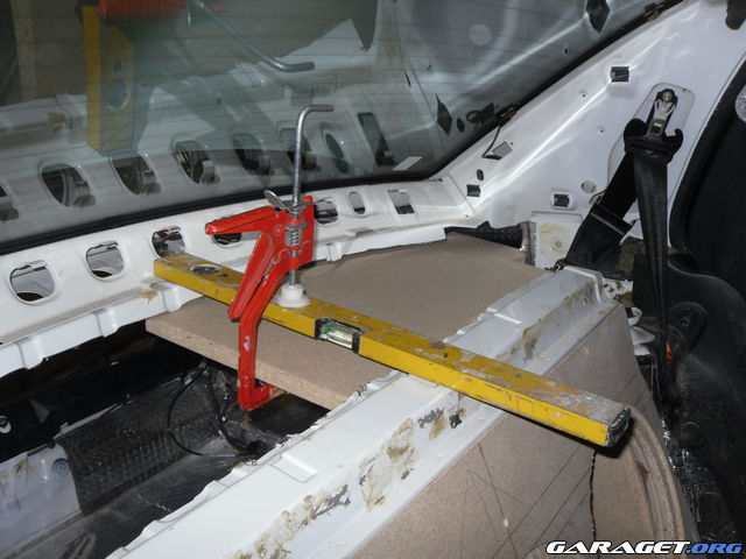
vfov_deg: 40.7
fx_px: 754
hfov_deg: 52.6
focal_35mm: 35
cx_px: 373
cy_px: 280
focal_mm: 6.3
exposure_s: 1/45
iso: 80
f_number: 3.5
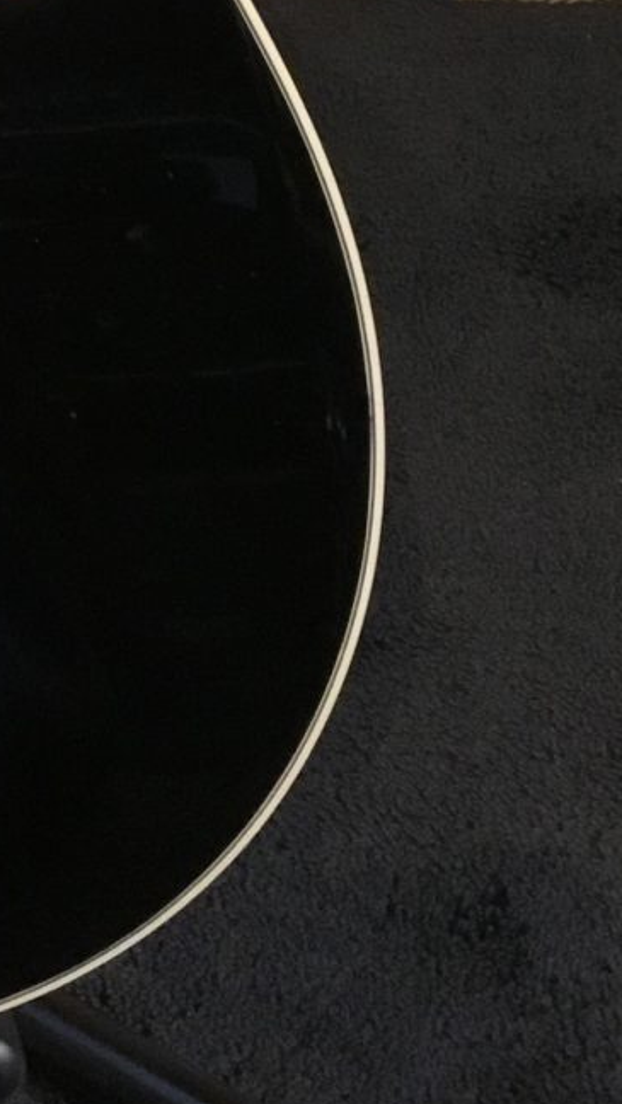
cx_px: -537
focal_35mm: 100
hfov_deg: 11.2
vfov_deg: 19.7
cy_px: -317
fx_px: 2929
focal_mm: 3.3
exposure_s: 1/30
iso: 125
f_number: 2.4
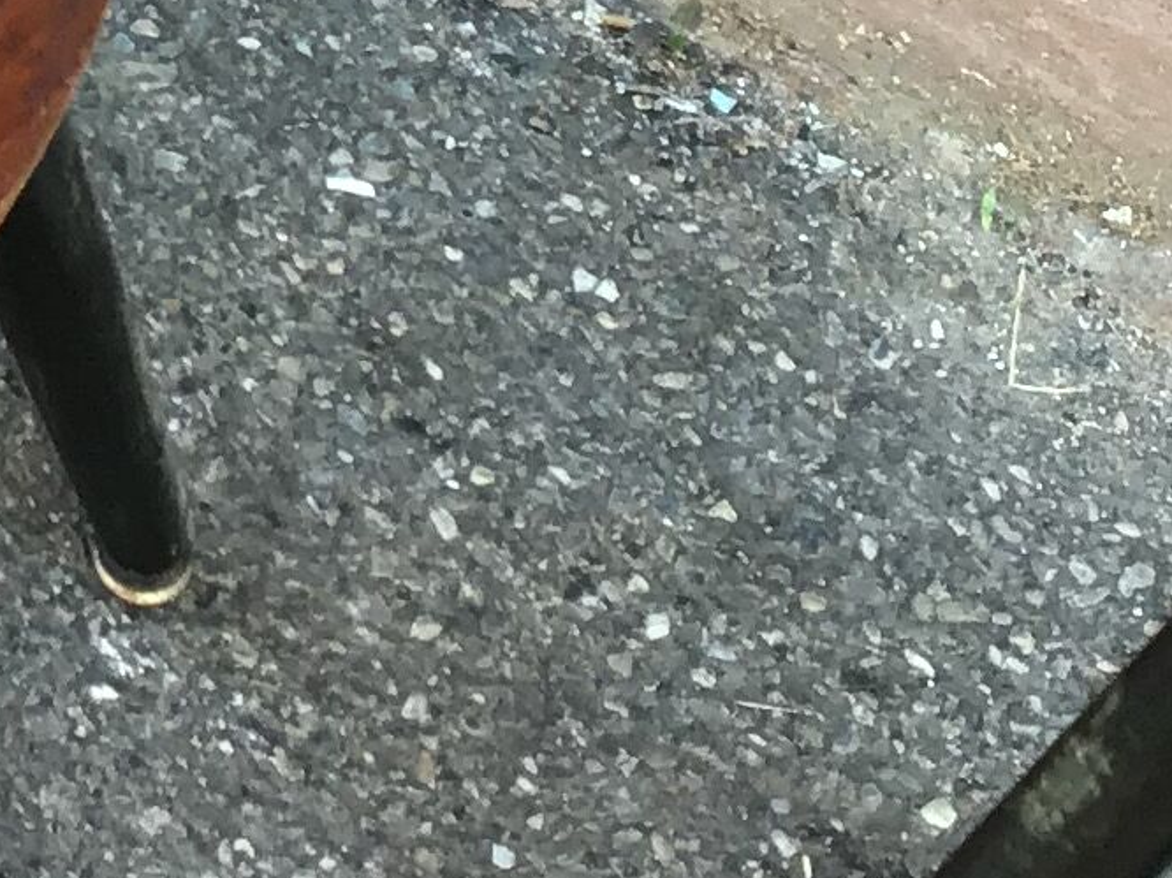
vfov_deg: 9.1
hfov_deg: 12.2
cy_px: -954
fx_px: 5144
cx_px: -771
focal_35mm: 152
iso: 25
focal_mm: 3.3
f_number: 2.4
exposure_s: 1/50
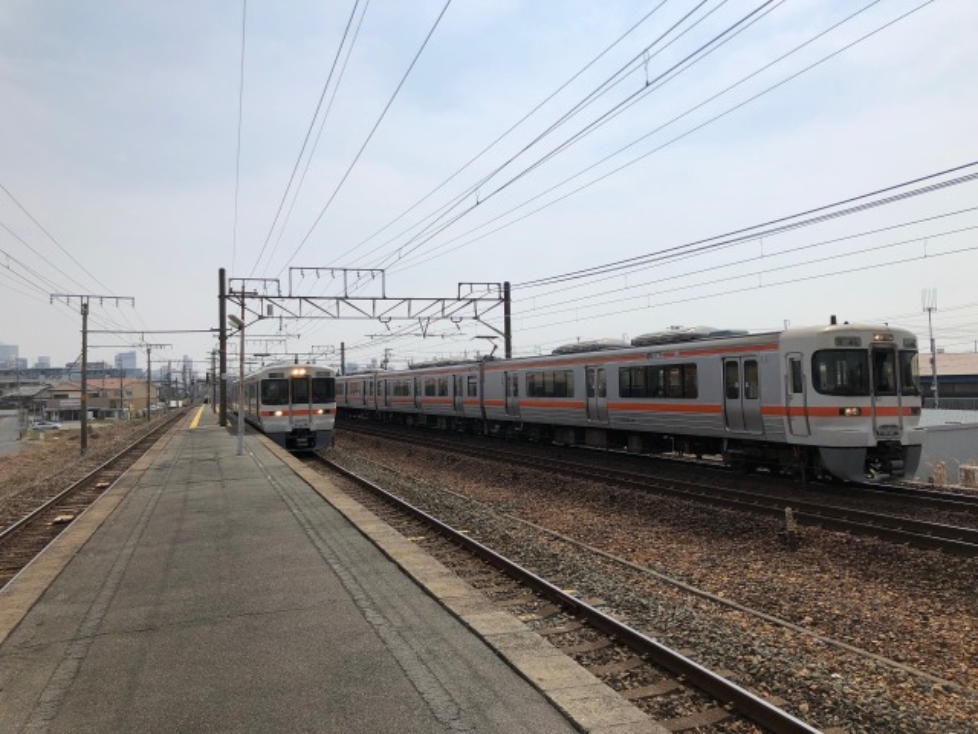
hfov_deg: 63.4
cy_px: 367
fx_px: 791
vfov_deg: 49.7
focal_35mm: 28
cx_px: 489
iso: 20
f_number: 1.8
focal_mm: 3.99
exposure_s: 1/6897
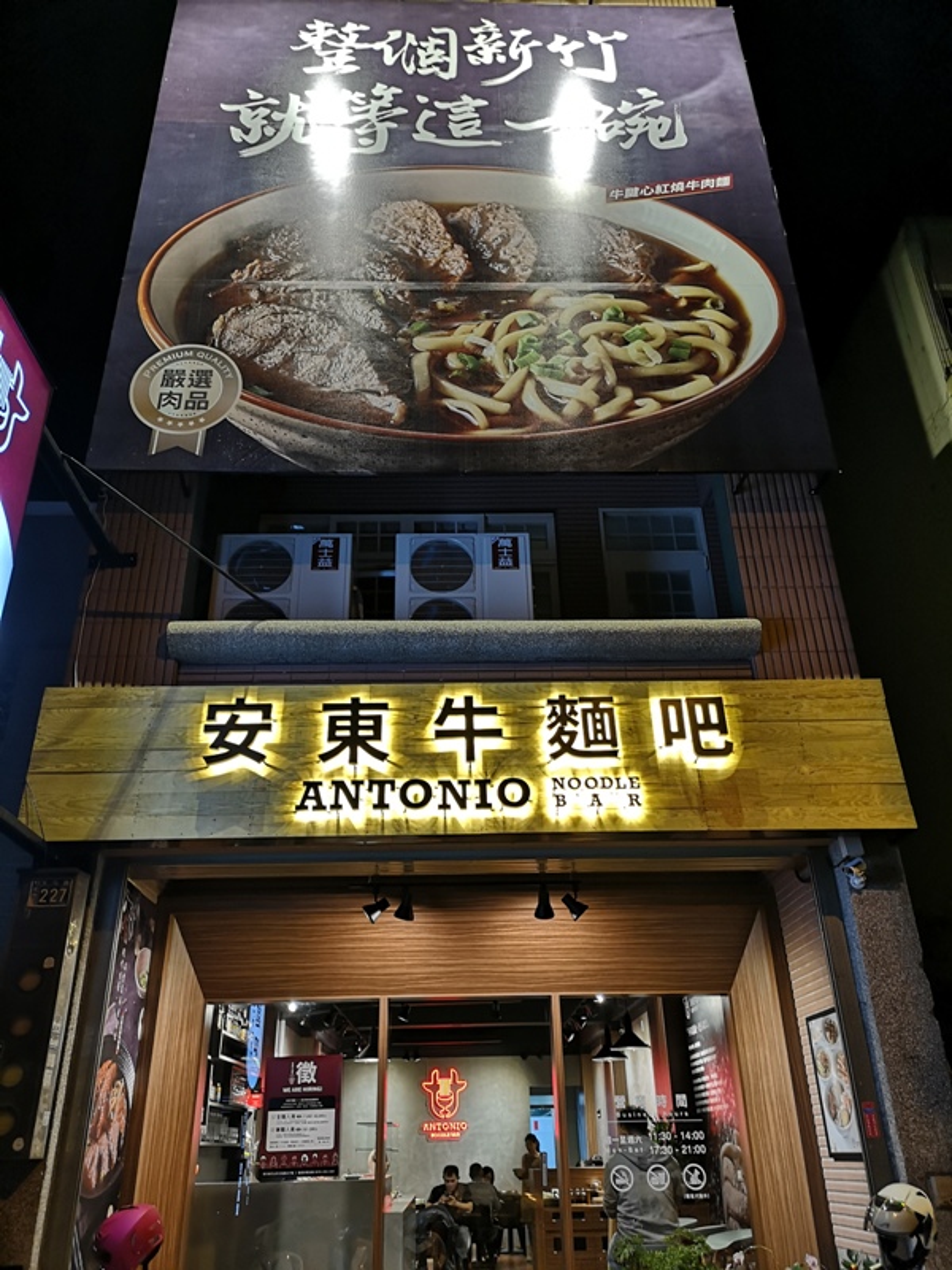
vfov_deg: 65.3
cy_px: 635
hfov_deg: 51.4
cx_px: 476
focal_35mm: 27
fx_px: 990
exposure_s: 1/50
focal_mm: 3.95
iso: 160
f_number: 1.8
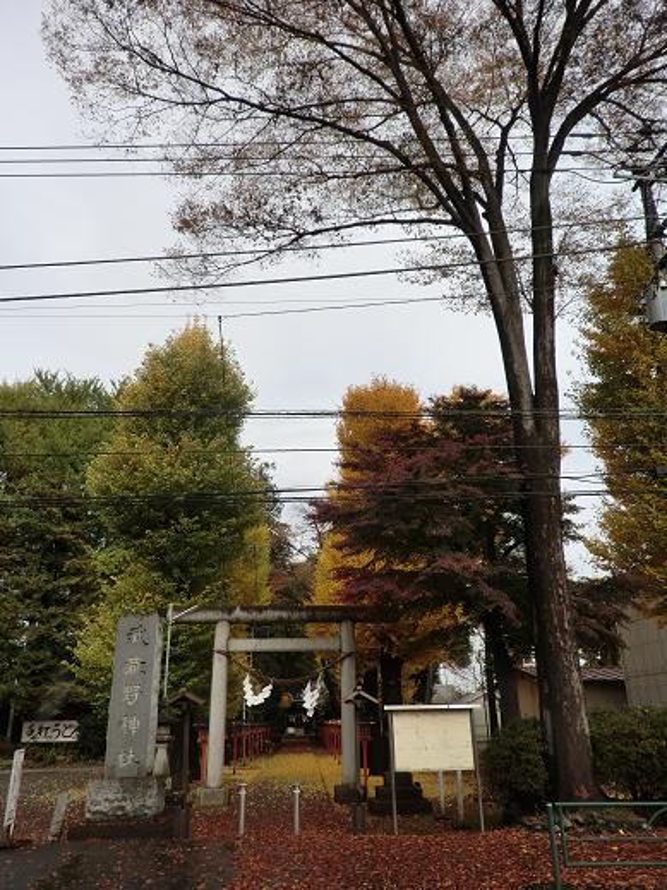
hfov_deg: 53.0
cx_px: 334
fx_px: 668
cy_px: 445
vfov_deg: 67.3
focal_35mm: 26
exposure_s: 1/800
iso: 50
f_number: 2.8
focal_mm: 4.7
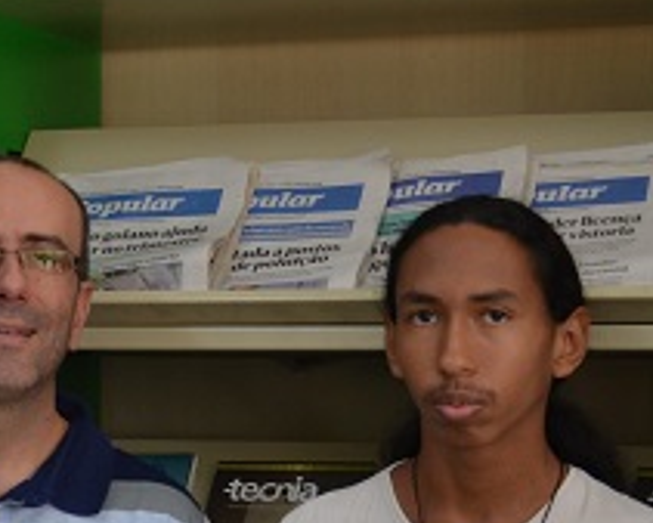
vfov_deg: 13.5
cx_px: 263
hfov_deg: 17.1
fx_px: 2166
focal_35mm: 112
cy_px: 582
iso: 400
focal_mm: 24
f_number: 4
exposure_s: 1/60
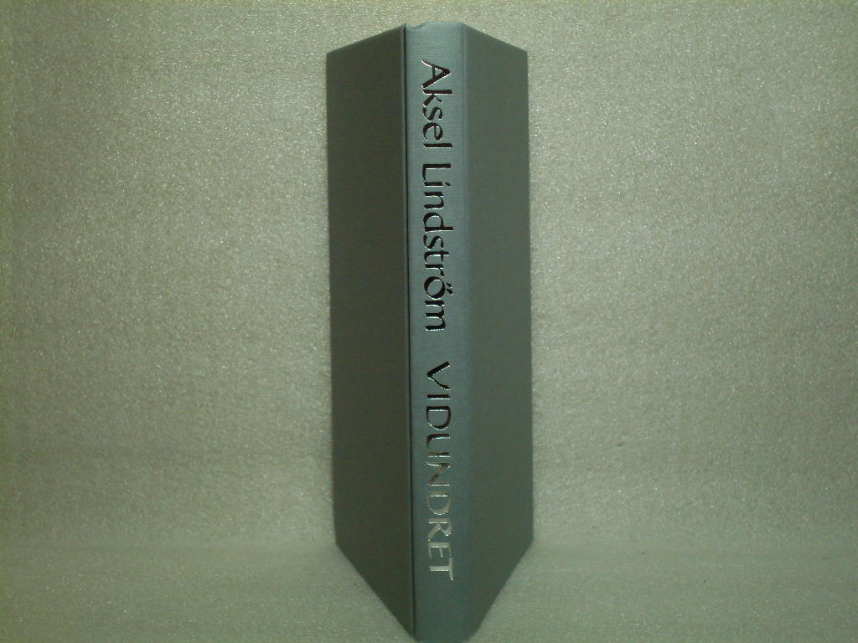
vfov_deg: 20.7
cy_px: 322
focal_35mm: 71
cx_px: 429
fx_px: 1760
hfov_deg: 27.4
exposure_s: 1/60
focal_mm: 11.7
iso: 200
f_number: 3.7
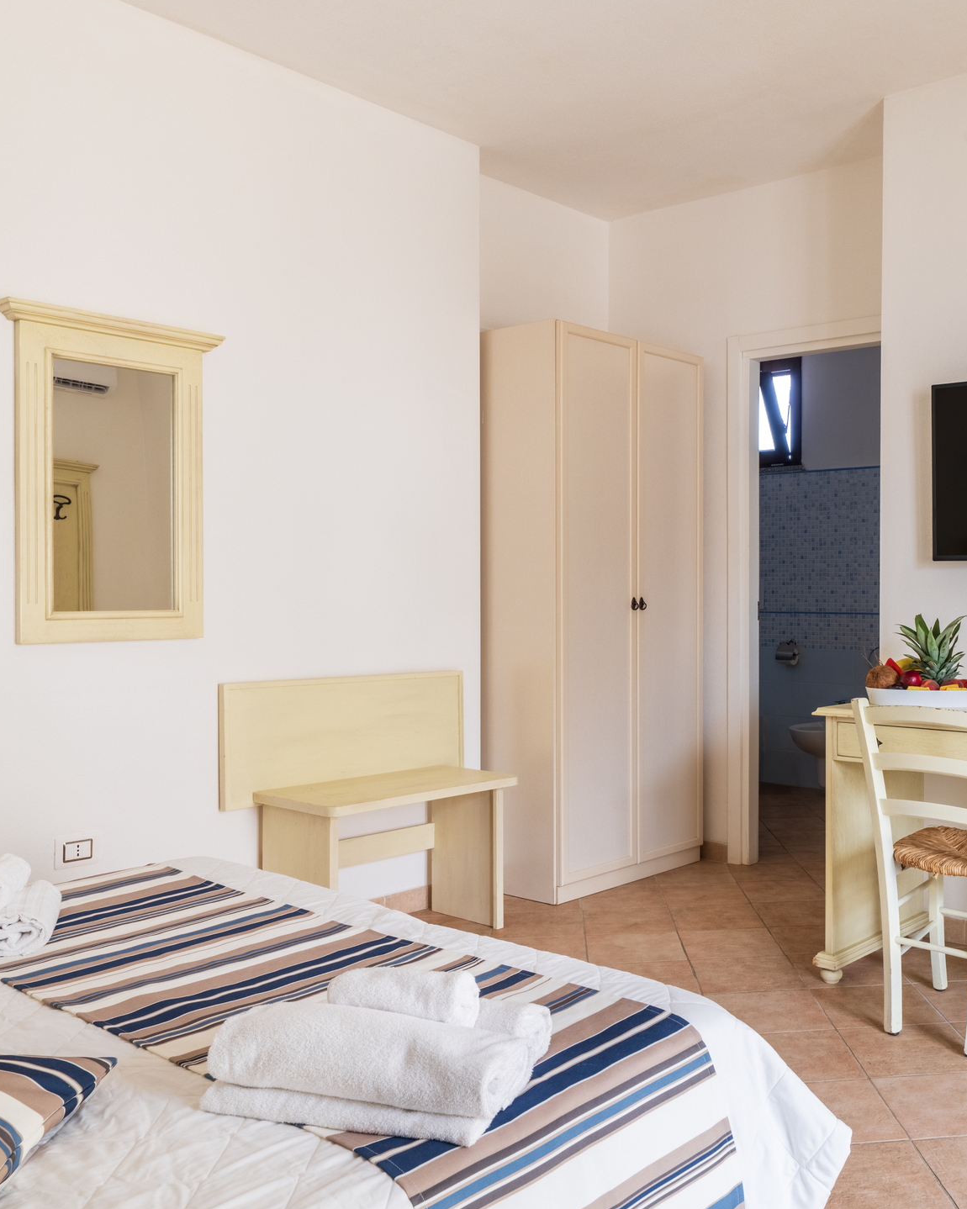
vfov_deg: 59.2
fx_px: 1064
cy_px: 589
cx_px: 535
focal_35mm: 30
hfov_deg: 48.8
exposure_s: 1/20
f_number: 11
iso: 400
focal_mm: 20.5
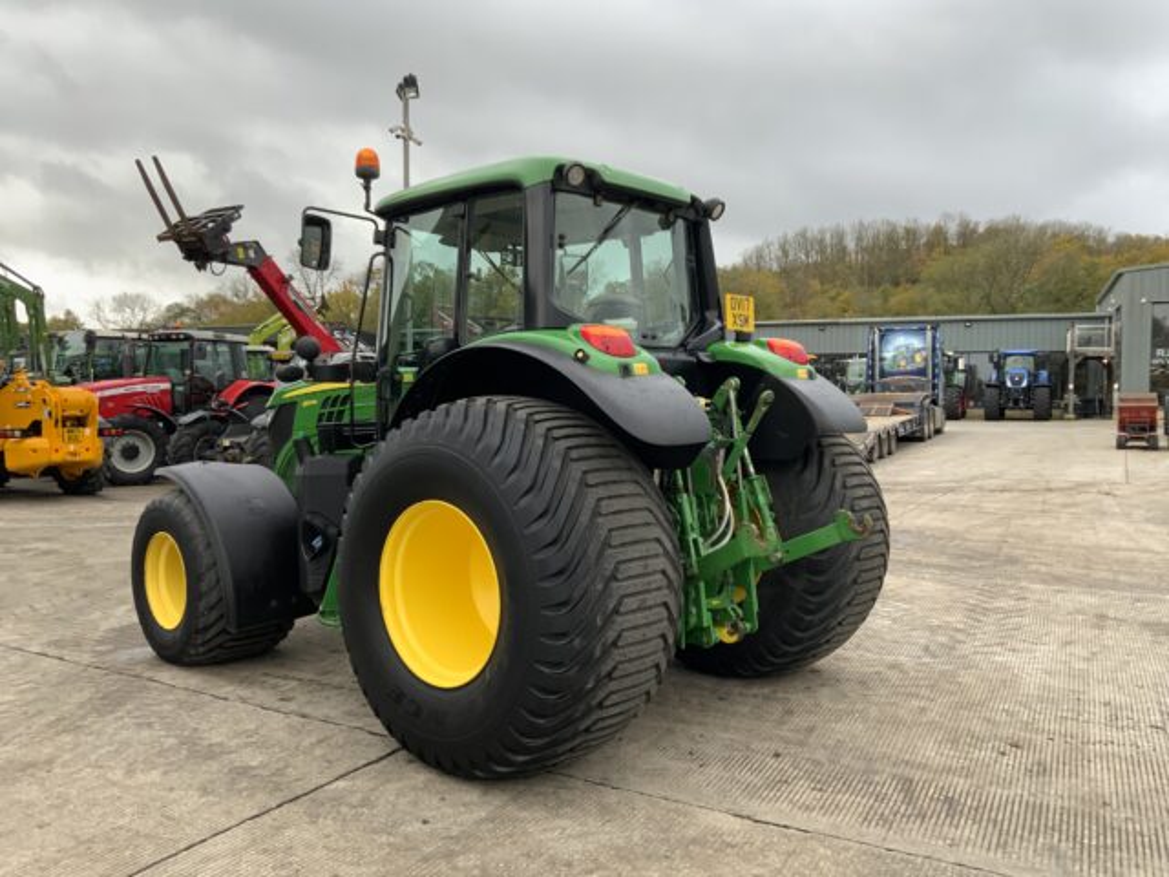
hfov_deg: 61.7
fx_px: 979
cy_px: 438
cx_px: 584
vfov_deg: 48.2
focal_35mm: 29
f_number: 1.8
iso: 16
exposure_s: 1/123
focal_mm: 3
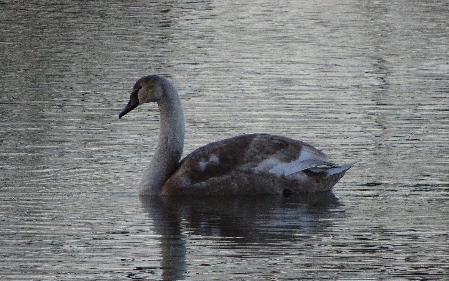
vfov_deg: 1.7
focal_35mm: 762
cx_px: 225
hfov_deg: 2.8
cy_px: 144
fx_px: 9324
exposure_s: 1/250
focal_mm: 122.7
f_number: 6.3
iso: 400
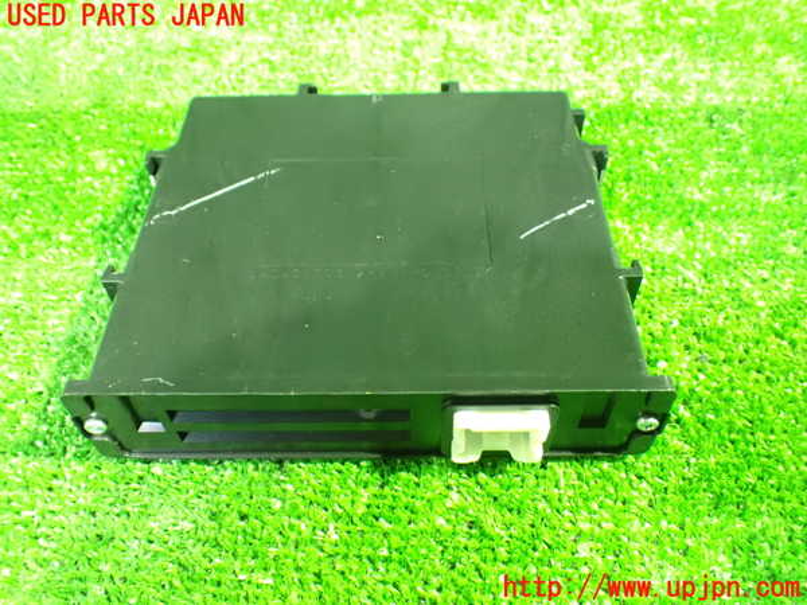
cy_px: 302
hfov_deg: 60.0
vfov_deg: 46.8
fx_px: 699
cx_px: 404
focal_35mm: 30
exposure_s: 1/15
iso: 1600
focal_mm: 5.4
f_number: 2.3
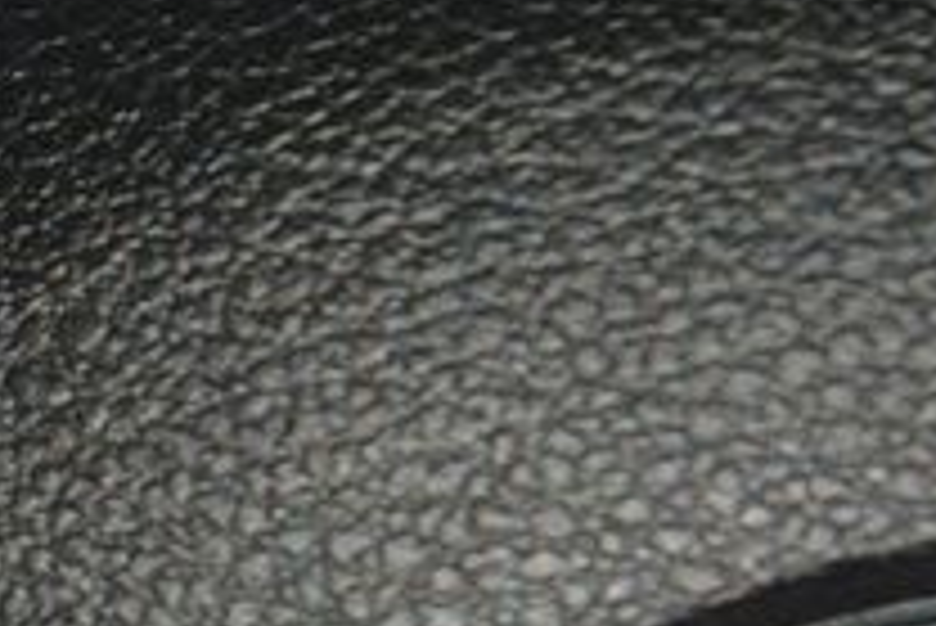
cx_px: -1251
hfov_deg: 3.9
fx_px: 13451
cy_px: 673
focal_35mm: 517
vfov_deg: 2.7
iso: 100
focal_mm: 70
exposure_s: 1/125
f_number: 8
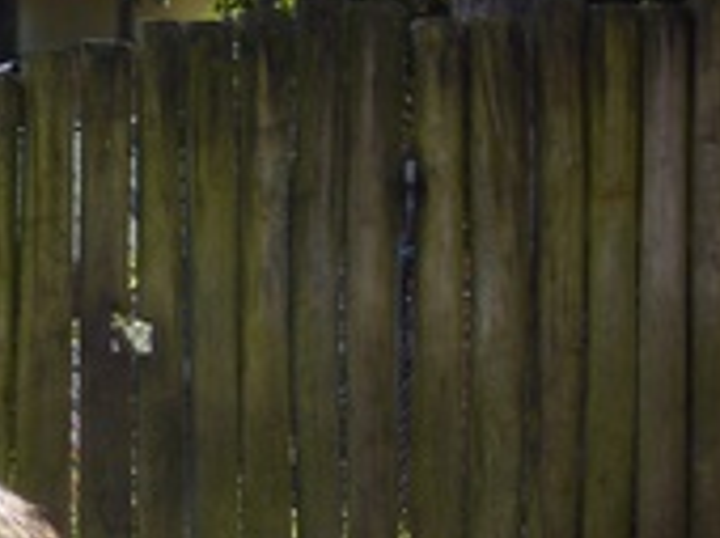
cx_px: -165
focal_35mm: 272
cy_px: 635
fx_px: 5650
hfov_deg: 7.2
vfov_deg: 5.4
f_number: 5
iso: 80
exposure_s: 1/125
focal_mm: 17.4
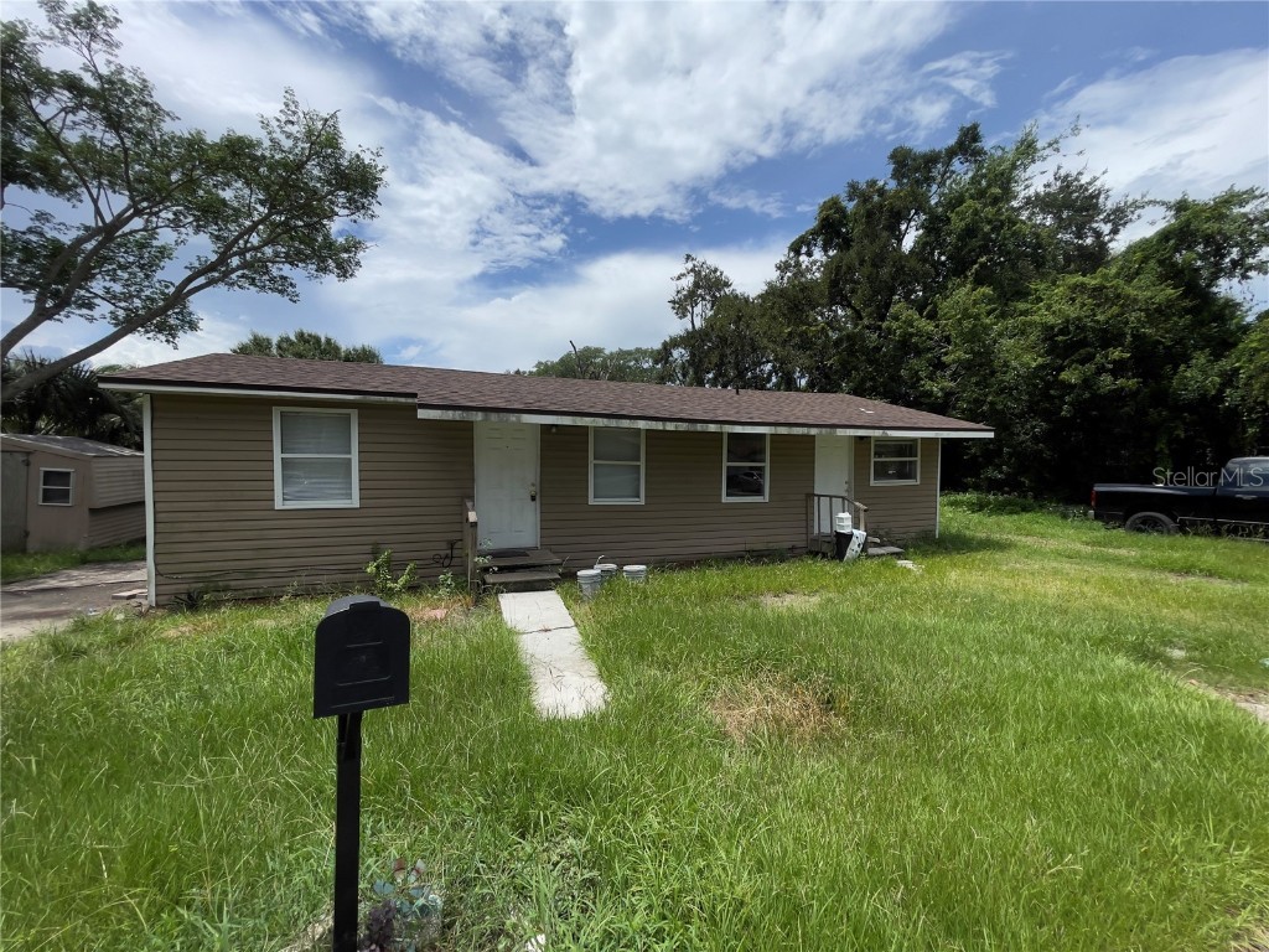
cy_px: 476
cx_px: 634
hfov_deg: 106.2
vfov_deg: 89.9
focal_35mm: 13
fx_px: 477
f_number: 2.4
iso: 25
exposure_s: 1/1497
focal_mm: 1.54
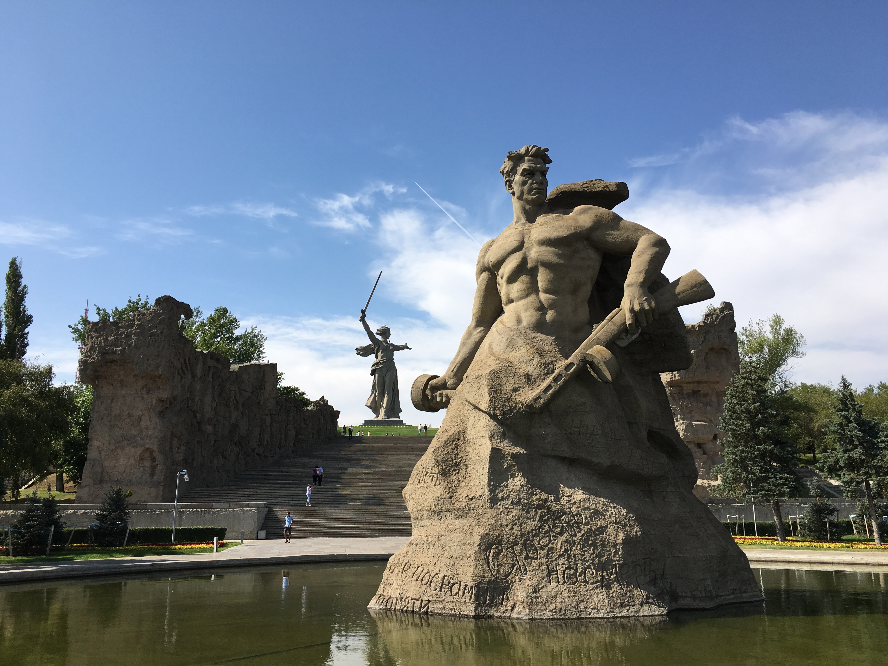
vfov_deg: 48.2
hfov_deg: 61.7
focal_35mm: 29
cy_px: 333
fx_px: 744
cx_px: 444
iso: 25
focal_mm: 4.15
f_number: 2.2
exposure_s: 1/1789
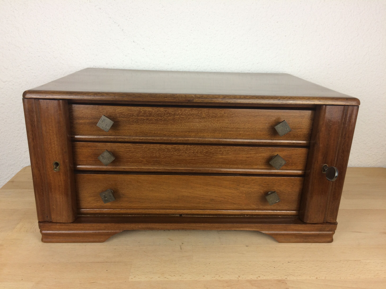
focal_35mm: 29
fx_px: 323
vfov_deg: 48.2
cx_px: 193
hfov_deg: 61.7
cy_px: 144
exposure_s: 1/50
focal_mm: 4.15
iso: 40
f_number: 2.2
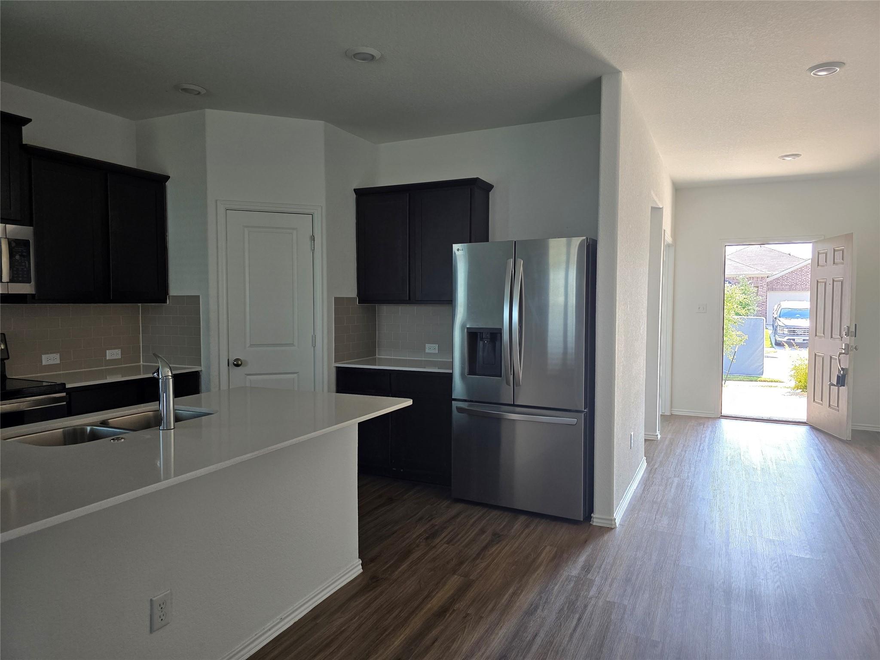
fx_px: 585
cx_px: 440
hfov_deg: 73.9
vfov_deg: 58.9
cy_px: 330
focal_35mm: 23
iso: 125
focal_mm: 6.3
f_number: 1.7
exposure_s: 1/180
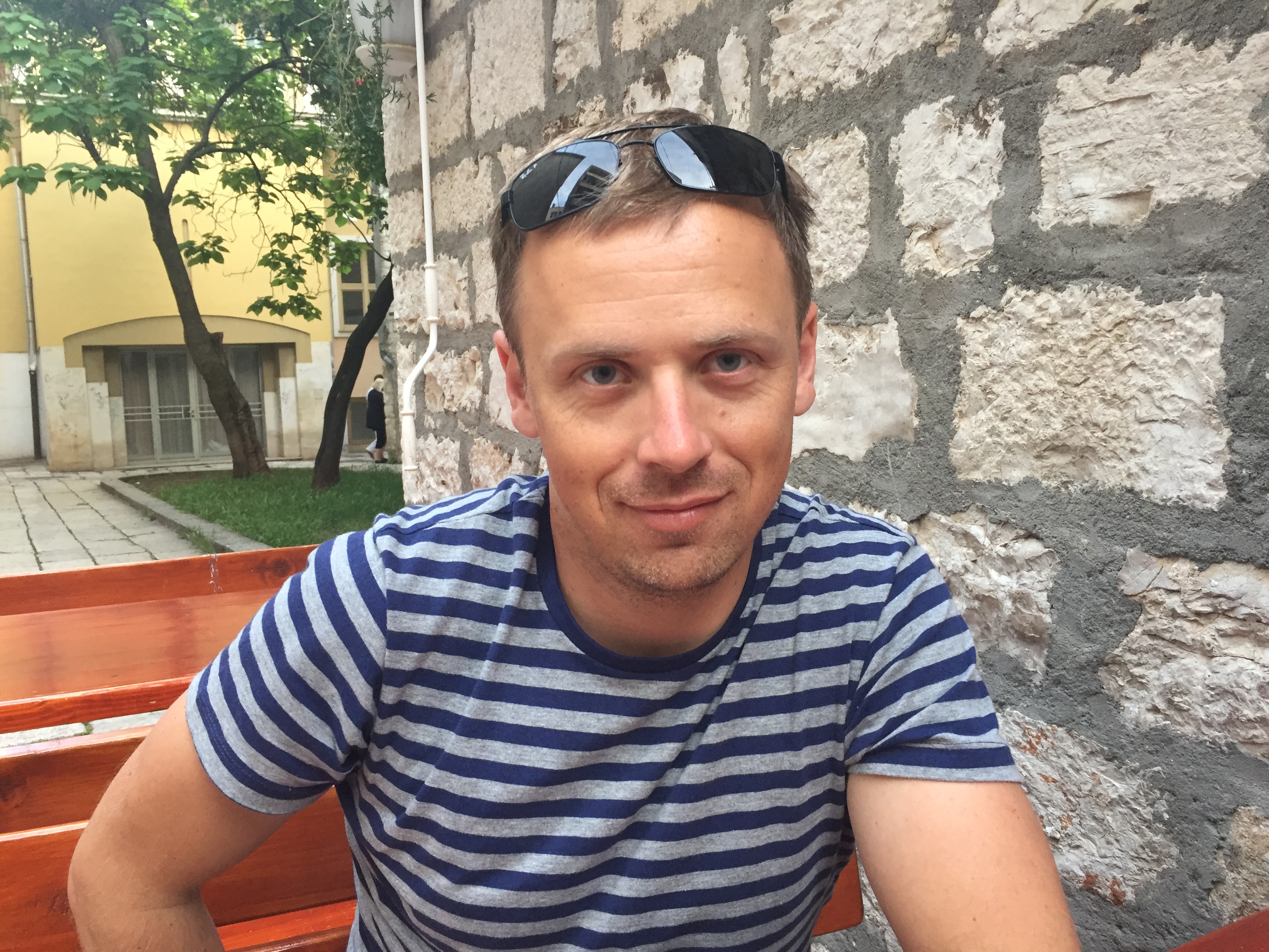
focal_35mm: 29
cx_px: 634
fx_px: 1063
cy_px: 476
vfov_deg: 48.2
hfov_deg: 61.7
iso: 125
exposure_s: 1/33
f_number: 2.2
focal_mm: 4.15
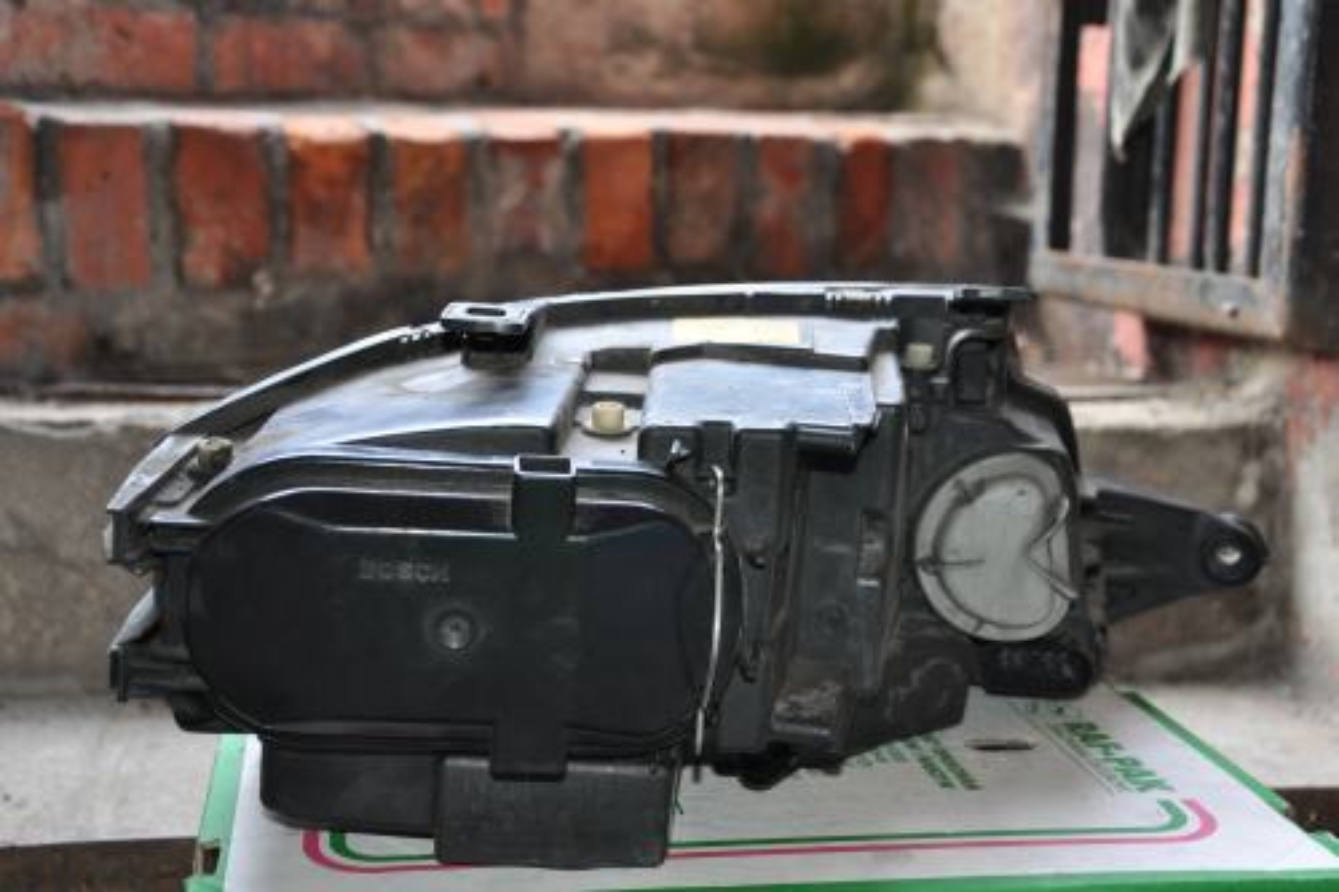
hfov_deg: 35.1
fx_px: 2119
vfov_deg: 23.8
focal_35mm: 57
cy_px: 446
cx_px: 670
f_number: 4.5
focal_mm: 38
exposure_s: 1/60
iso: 800
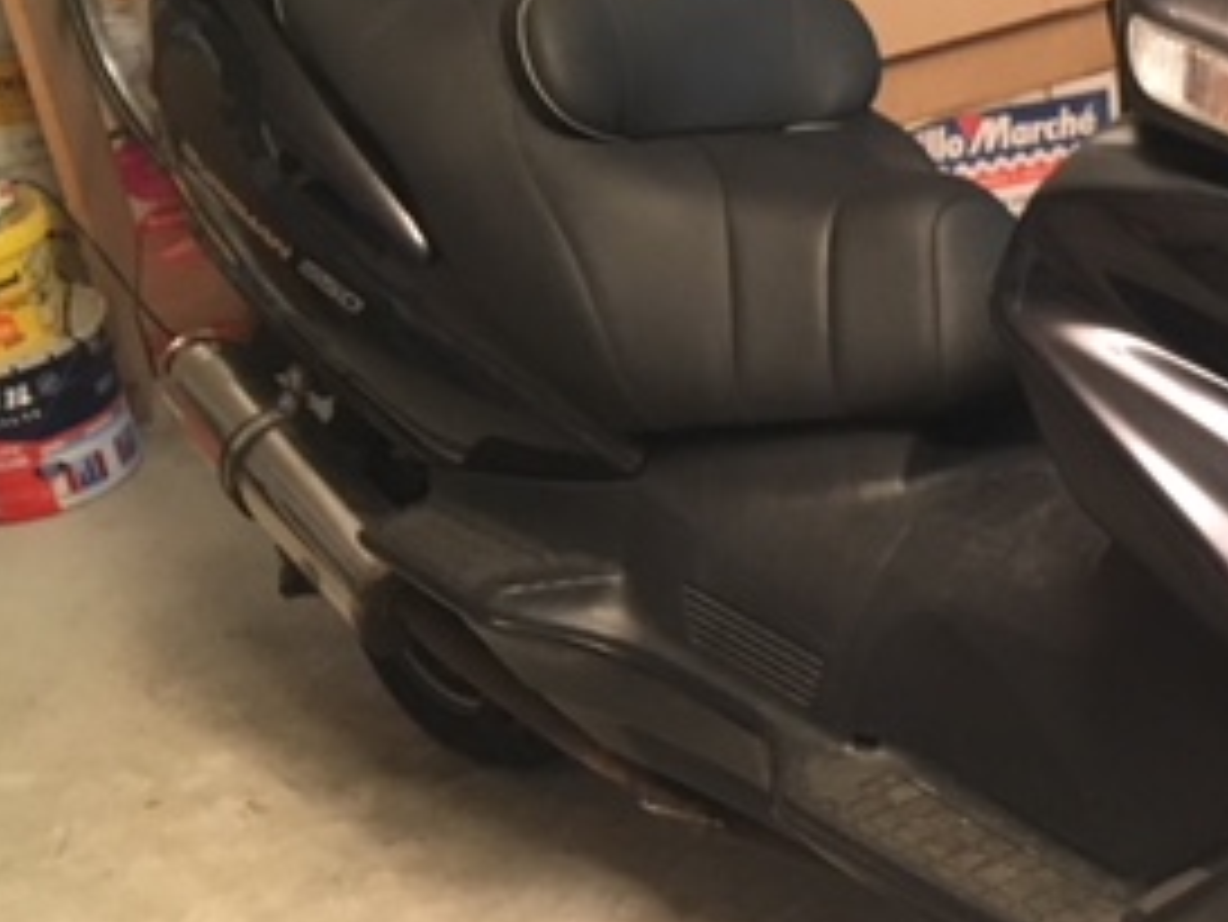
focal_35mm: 68
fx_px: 2413
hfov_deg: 26.8
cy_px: 396
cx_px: 1259
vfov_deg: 21.6
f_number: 2.2
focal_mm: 4.15
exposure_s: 1/17
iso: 400
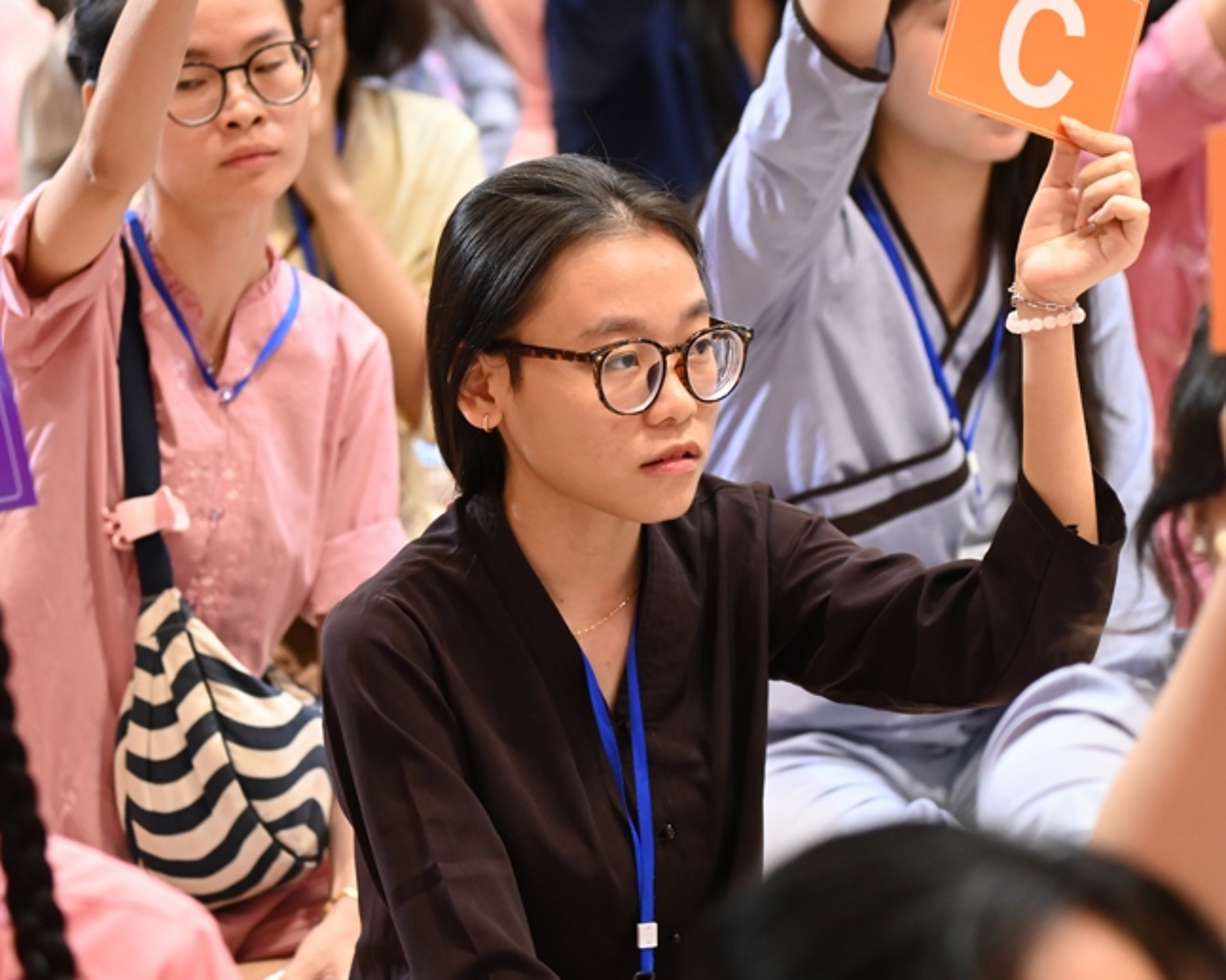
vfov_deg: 9.1
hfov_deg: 11.4
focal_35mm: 170
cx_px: 612
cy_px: 469
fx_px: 6166
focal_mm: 120
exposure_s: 1/100
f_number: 4
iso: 4000
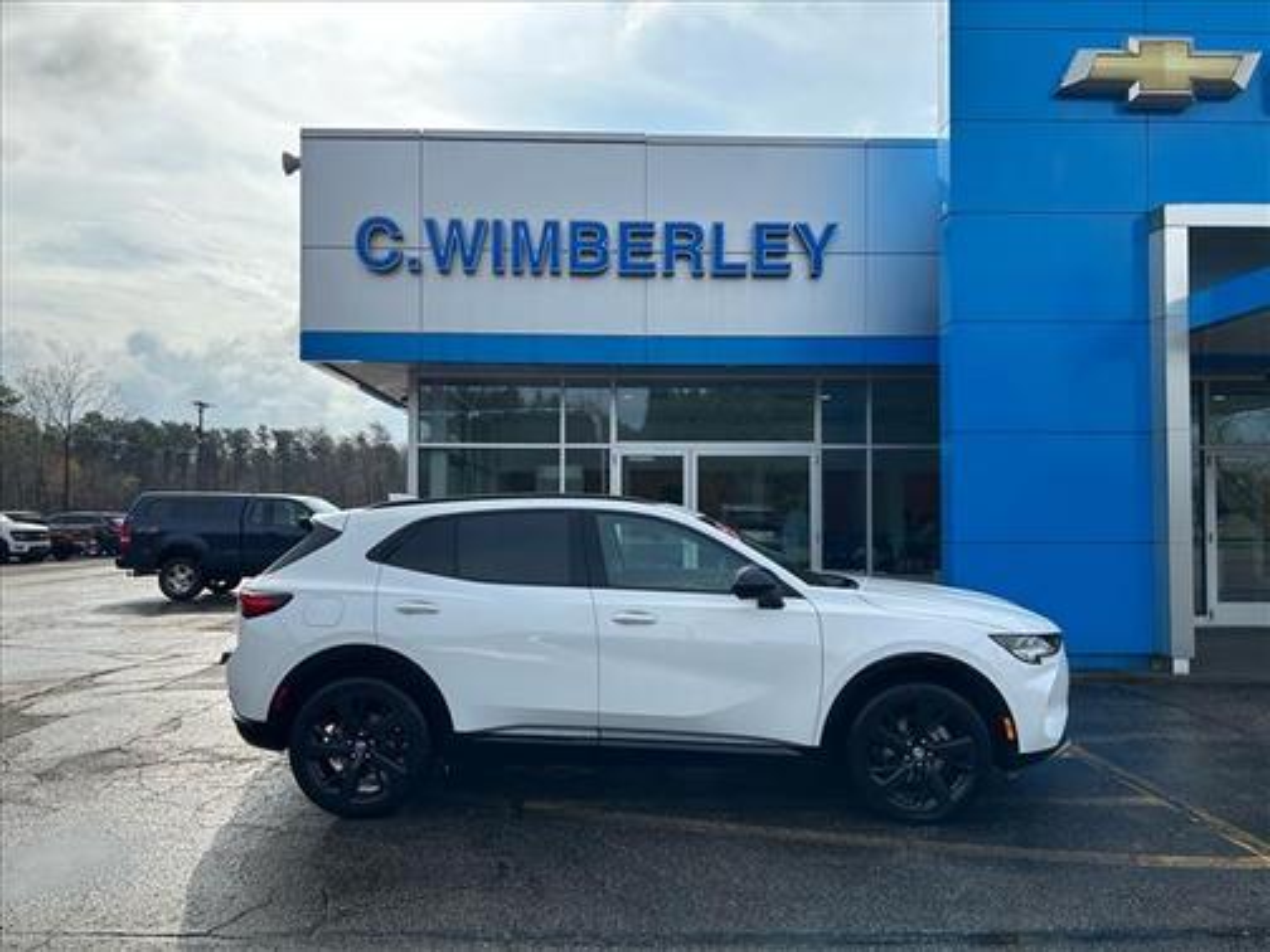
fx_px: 954
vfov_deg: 53.1
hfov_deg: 67.3
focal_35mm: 26
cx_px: 635
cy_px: 476
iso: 50
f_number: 1.5
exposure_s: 1/3257
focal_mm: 5.7
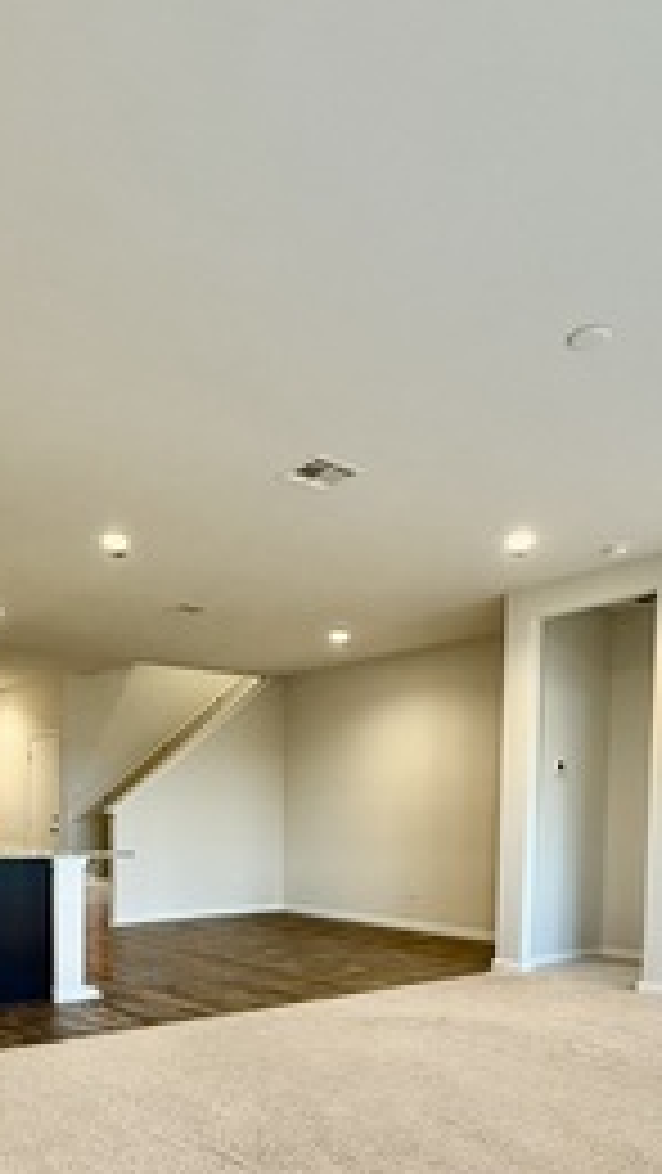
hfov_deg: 41.2
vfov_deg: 63.7
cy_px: 886
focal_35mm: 28
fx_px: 873
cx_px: 248
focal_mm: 2.22
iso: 320
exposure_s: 1/60
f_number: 2.2
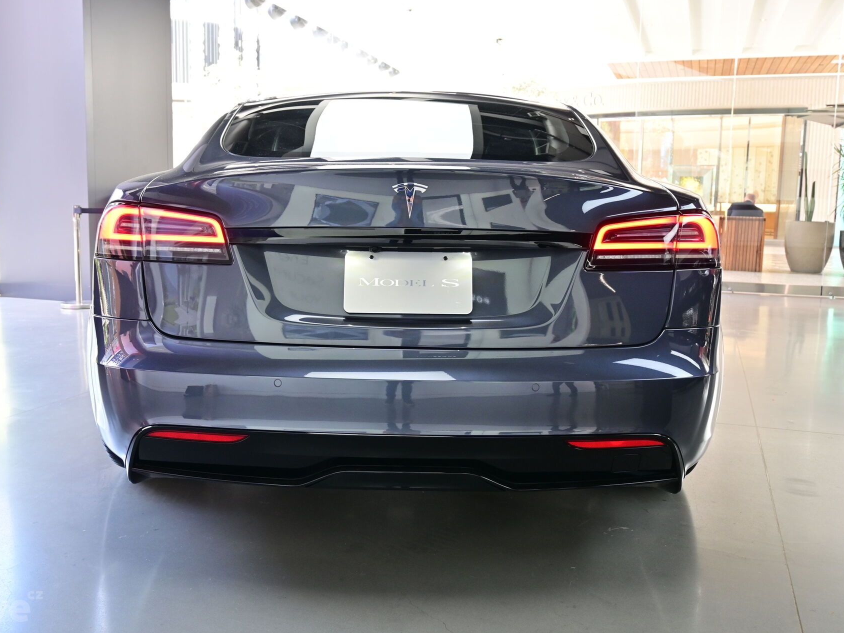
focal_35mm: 35
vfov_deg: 40.4
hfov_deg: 52.2
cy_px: 315
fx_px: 860
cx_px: 394
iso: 400
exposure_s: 1/80
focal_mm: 21.5
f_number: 4.5
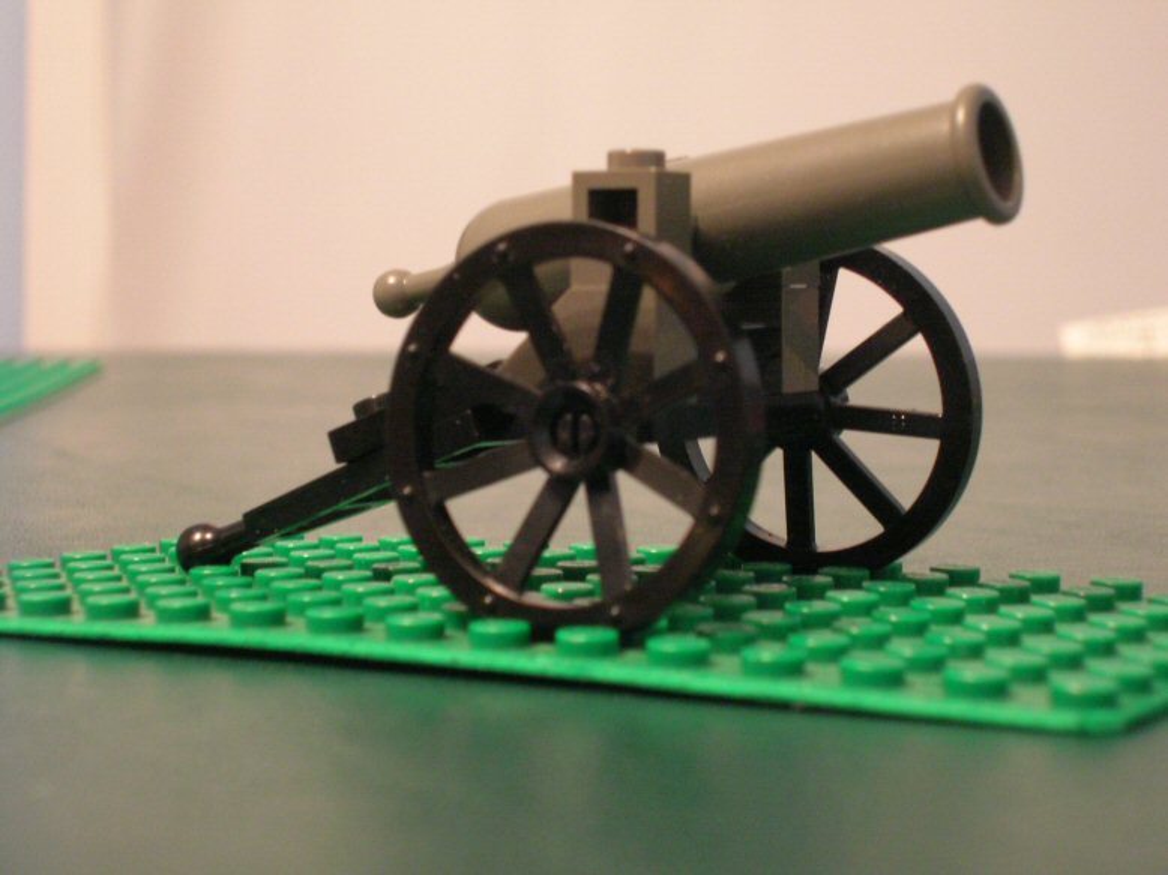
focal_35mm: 74
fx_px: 2496
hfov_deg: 26.3
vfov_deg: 19.9
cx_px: 584
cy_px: 438
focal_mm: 12.3
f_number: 4
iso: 200
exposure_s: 1/1.8
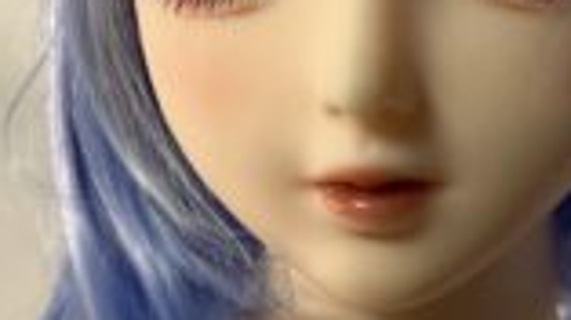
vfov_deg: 15.4
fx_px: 1180
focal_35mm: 78
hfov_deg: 27.0
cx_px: 393
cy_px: 124
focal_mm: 5.7
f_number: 1.5
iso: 125
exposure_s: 1/113
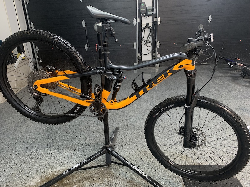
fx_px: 188
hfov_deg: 67.3
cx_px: 125
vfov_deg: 53.1
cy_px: 94
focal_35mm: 26
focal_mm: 4.25
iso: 320
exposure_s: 1/30
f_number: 1.8
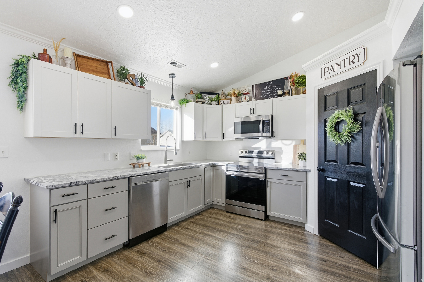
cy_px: 141
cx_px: 212
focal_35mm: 16
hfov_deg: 96.8
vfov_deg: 73.7
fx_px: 188
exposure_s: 1/160
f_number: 9
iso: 200
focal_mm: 16
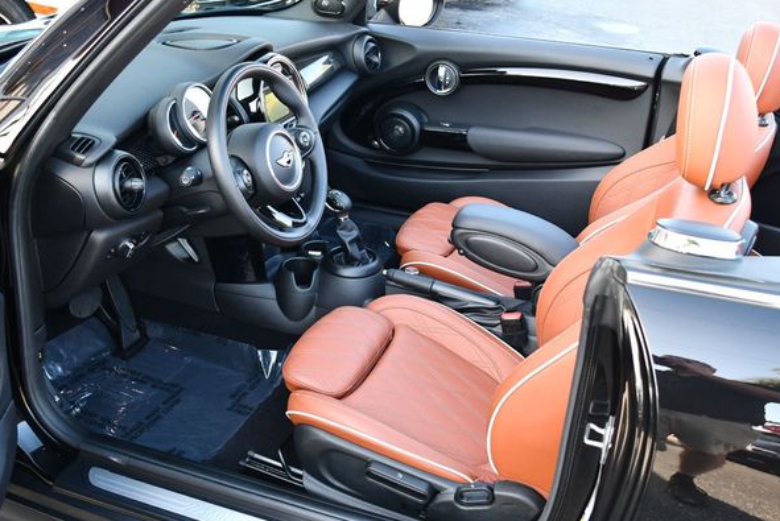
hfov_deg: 49.5
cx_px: 406
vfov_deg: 34.3
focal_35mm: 39
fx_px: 846
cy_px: 249
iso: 720
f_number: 3.5
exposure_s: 1/250
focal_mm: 18
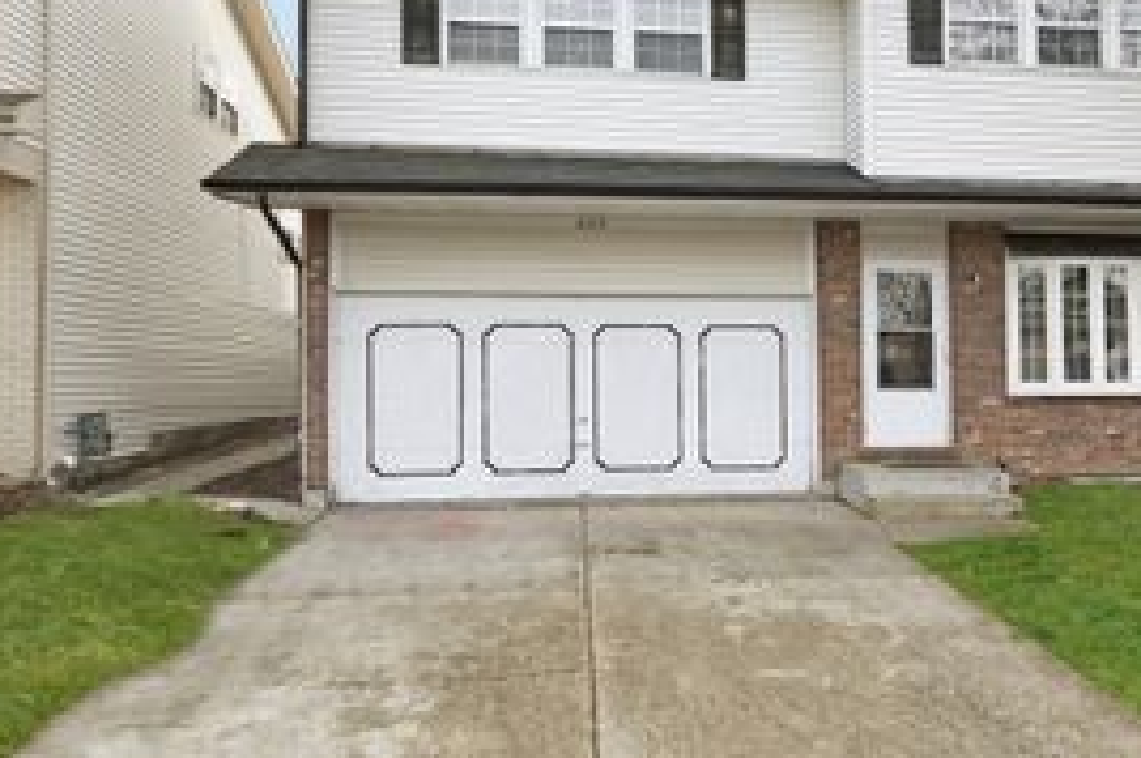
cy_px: 241
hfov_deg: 64.0
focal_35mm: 28
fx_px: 886
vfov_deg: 45.5
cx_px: 754
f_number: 3.5
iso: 200
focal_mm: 10
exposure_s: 1/200
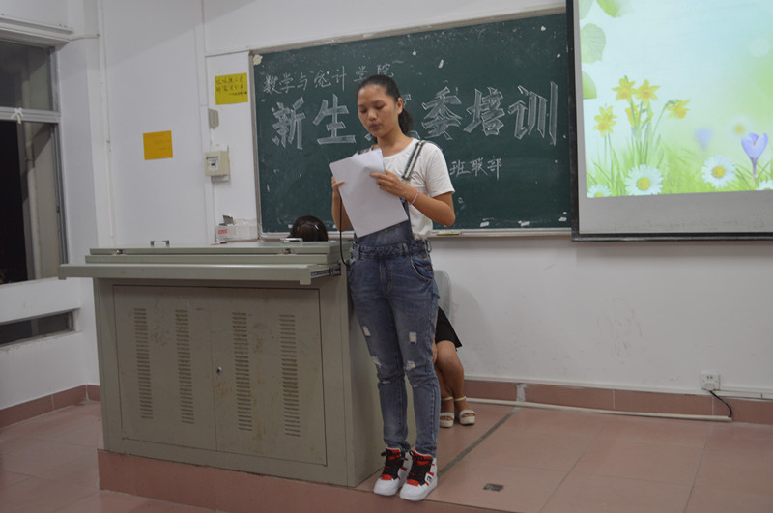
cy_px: 256
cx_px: 386
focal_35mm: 36
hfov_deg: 53.2
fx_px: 772
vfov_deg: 36.8
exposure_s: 1/25
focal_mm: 24
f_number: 4
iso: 400
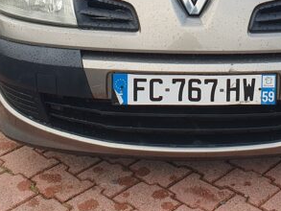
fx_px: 577
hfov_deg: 27.2
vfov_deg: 19.4
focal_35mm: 71
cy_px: -48
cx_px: 184
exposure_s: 1/379
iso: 50
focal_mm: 4.32
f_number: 2.4
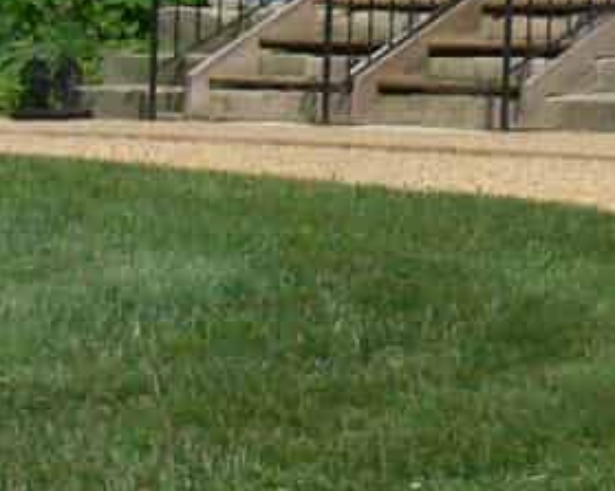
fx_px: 4567
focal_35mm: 251
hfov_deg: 7.3
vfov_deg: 5.9
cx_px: 1338
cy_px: -735
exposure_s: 1/1300
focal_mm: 7.4
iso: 200
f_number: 6.3
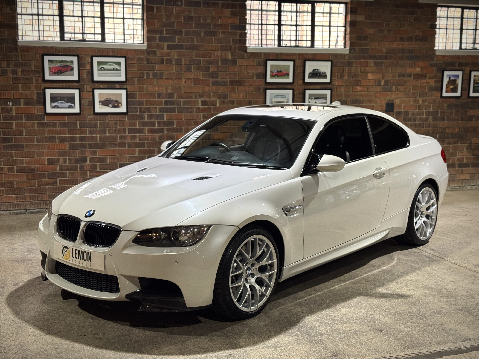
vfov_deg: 30.3
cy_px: 180
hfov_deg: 39.7
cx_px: 240
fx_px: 664
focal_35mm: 48
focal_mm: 6.76
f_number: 1.78
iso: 160
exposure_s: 1/50
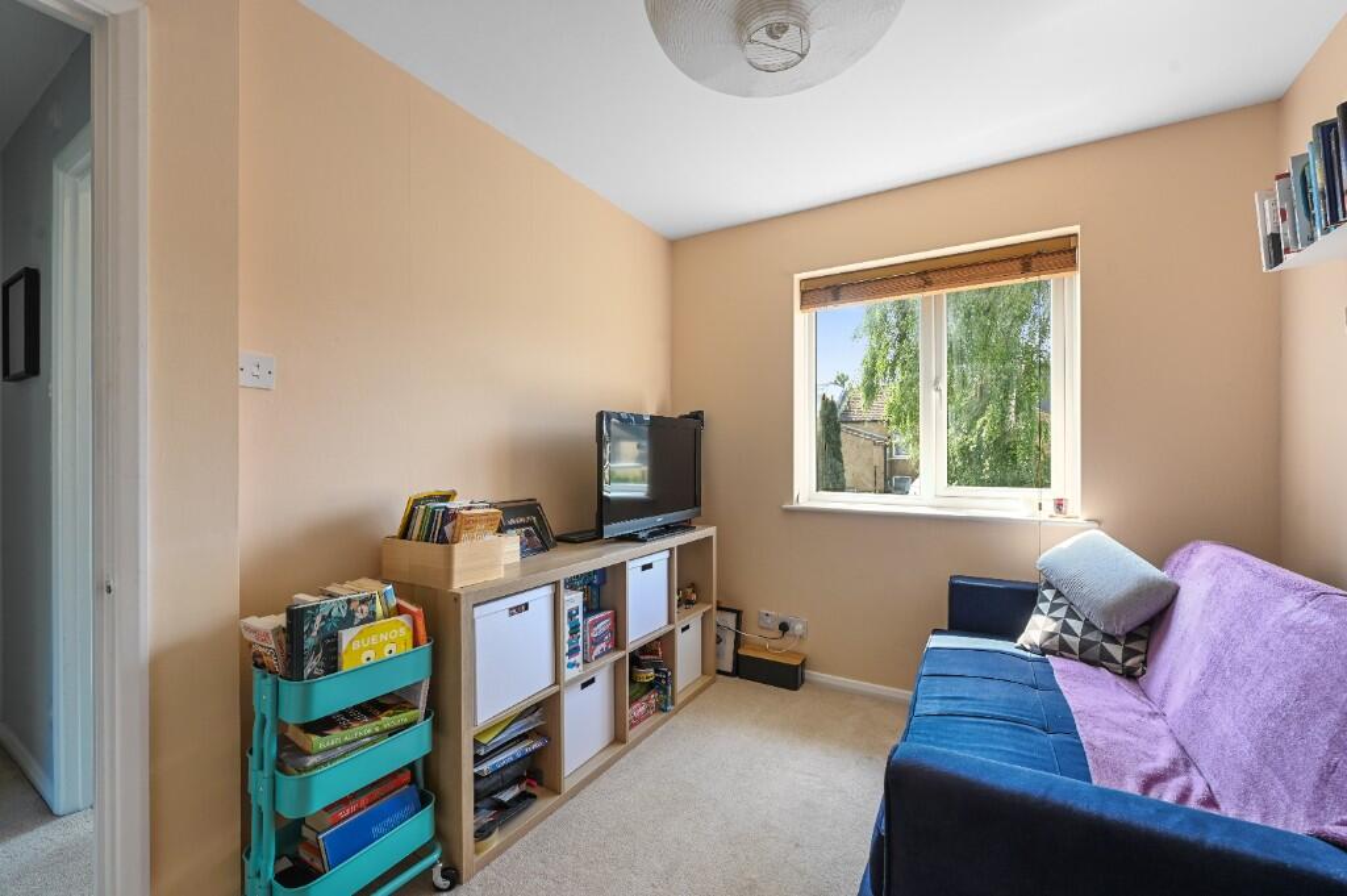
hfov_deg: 104.3
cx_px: 674
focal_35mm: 14
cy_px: 448
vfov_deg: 81.1
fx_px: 523
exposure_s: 1/5
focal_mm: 14
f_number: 8
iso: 400
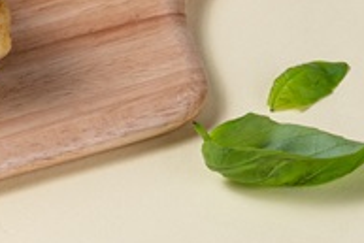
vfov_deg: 2.6
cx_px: -331
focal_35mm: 539
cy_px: -45
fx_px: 5454
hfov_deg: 3.8
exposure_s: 1/125
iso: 125
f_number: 11
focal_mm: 70
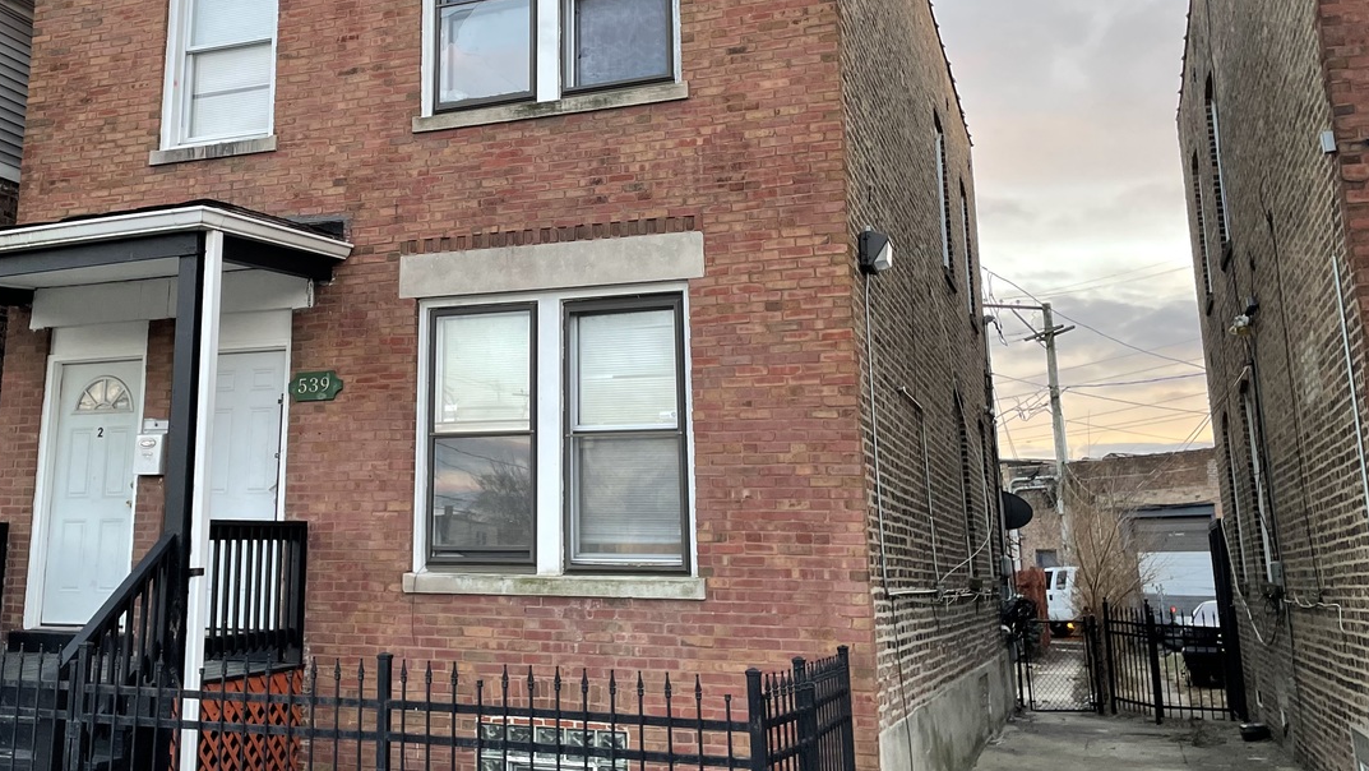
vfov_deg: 30.9
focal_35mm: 38
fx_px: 1380
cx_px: 471
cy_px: 236
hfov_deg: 51.9
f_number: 1.6
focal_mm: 4.2
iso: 125
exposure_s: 1/105
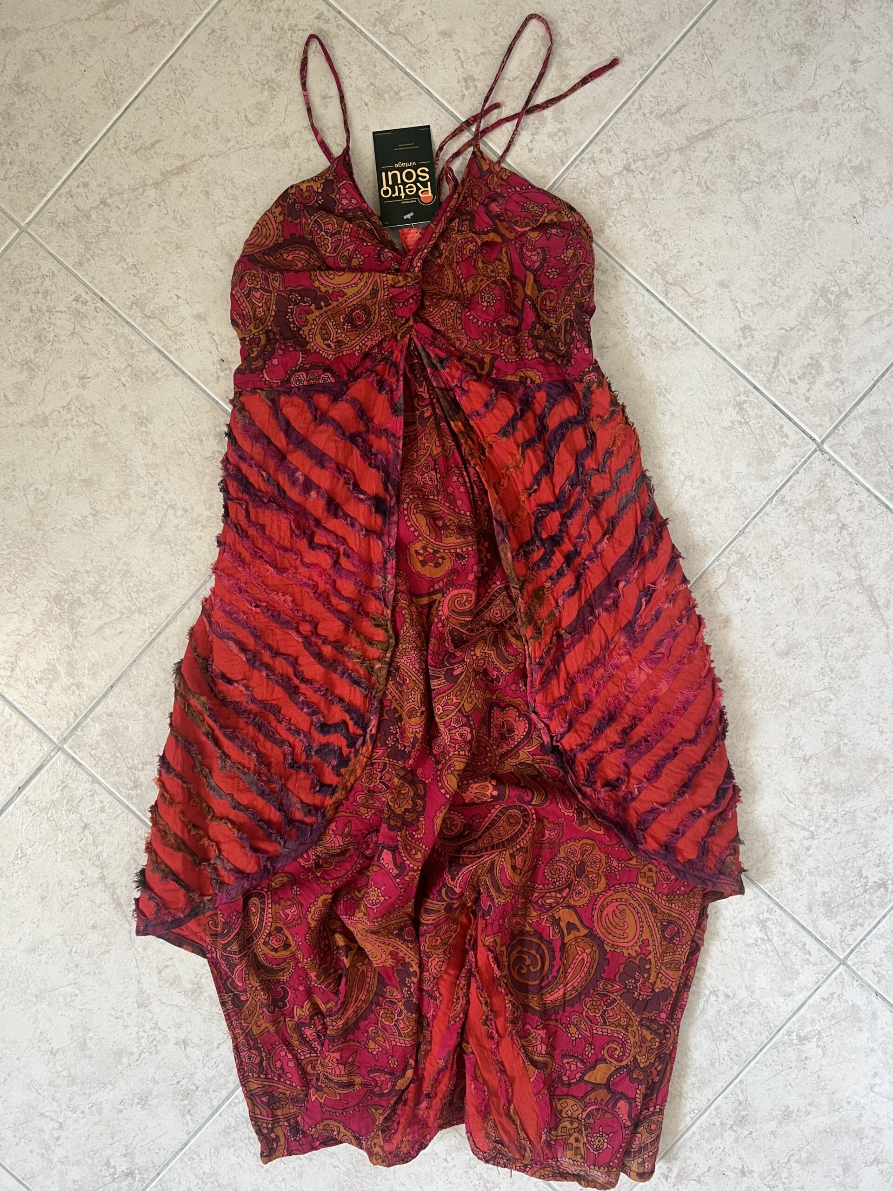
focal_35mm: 26
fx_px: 894
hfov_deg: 53.1
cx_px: 446
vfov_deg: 67.3
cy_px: 596
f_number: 1.5
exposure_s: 1/77
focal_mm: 5.7
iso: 125
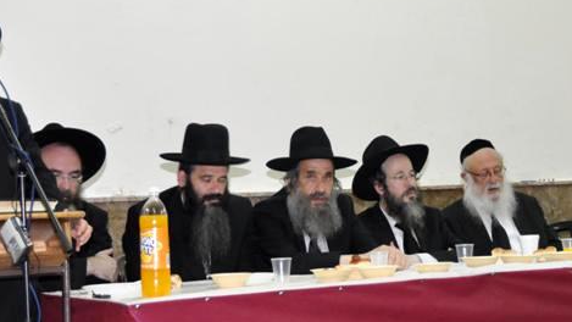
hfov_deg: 23.7
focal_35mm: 89
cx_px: 427
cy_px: 124
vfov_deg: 13.6
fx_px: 1350
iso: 640
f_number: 4
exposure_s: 1/60
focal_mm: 26
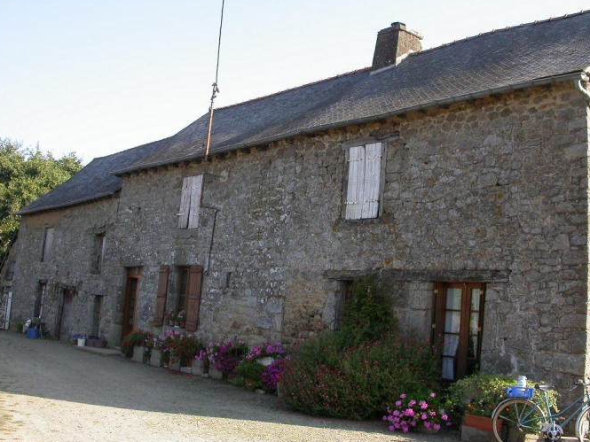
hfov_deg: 47.9
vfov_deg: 36.8
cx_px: 290
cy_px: 219
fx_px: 665
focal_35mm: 39
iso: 100
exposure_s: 1/205
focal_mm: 7.85
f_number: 5.3
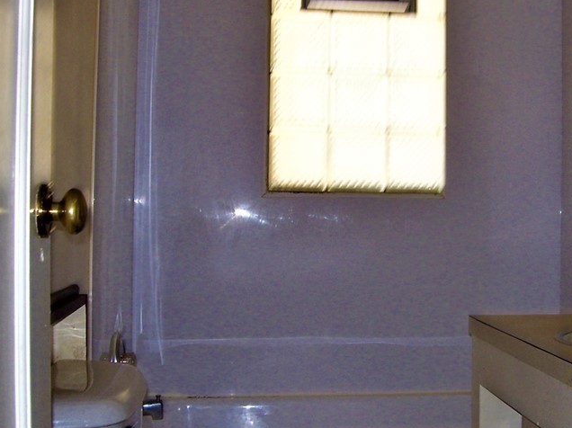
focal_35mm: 58
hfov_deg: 33.1
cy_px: 214
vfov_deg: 25.2
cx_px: 353
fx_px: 958
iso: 80
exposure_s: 1/60
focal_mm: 6
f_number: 2.7
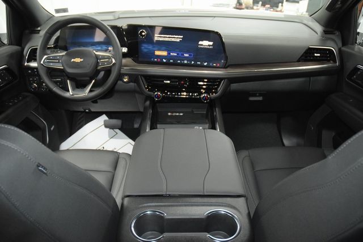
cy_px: 121
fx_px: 272
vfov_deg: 48.0
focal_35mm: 27
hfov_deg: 67.4
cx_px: 182
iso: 3200
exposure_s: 1/50
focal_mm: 18
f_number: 3.5
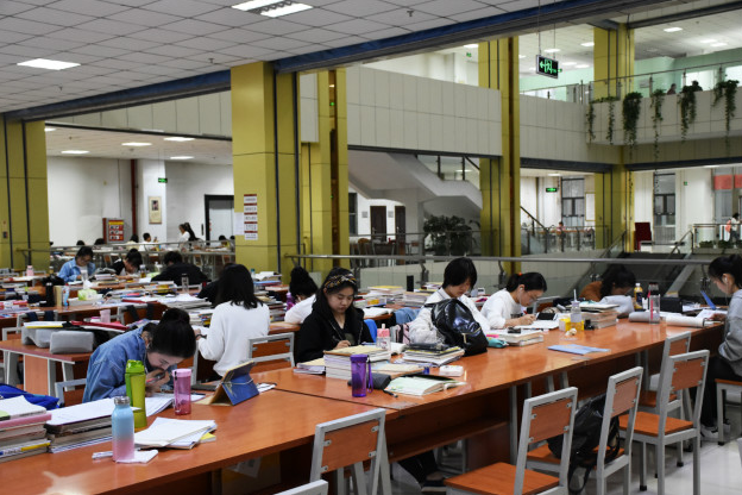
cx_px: 367
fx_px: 856
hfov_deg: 46.9
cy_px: 251
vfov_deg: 32.2
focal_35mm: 42
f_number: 4
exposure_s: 1/60
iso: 2000
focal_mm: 27
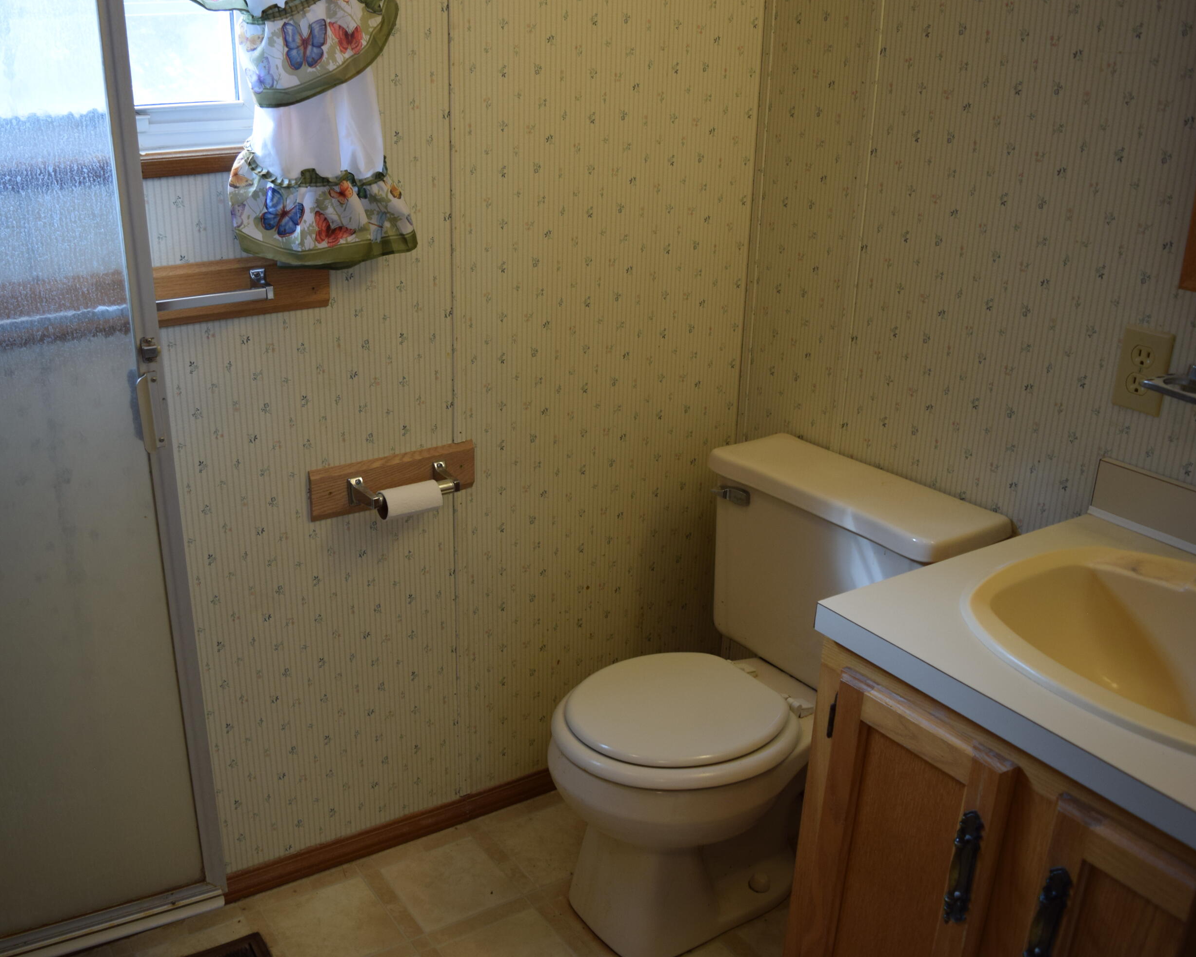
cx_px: 474
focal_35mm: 31
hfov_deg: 56.7
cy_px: 485
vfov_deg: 47.1
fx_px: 1097
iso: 400
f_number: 4.5
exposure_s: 1/80
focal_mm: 18
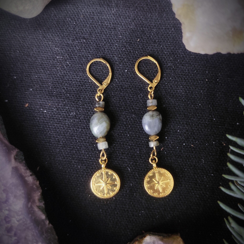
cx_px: 124
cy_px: 131
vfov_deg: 57.2
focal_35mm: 28
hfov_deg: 57.3
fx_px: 223
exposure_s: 1/50
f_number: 1.65
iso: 400
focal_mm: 6.19
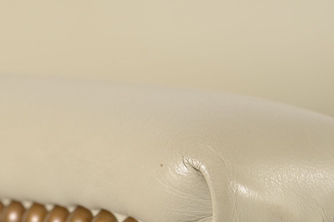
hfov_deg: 10.9
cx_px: -19
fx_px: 1732
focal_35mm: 187
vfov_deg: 7.3
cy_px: 178
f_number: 5.6
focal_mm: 50
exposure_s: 1/125
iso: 100
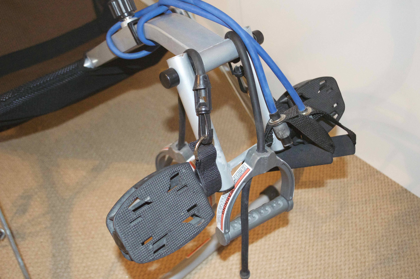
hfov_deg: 57.3
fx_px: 385
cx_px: 210
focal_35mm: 33
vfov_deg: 39.9
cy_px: 140
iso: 3200
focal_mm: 22
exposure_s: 1/60
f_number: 4
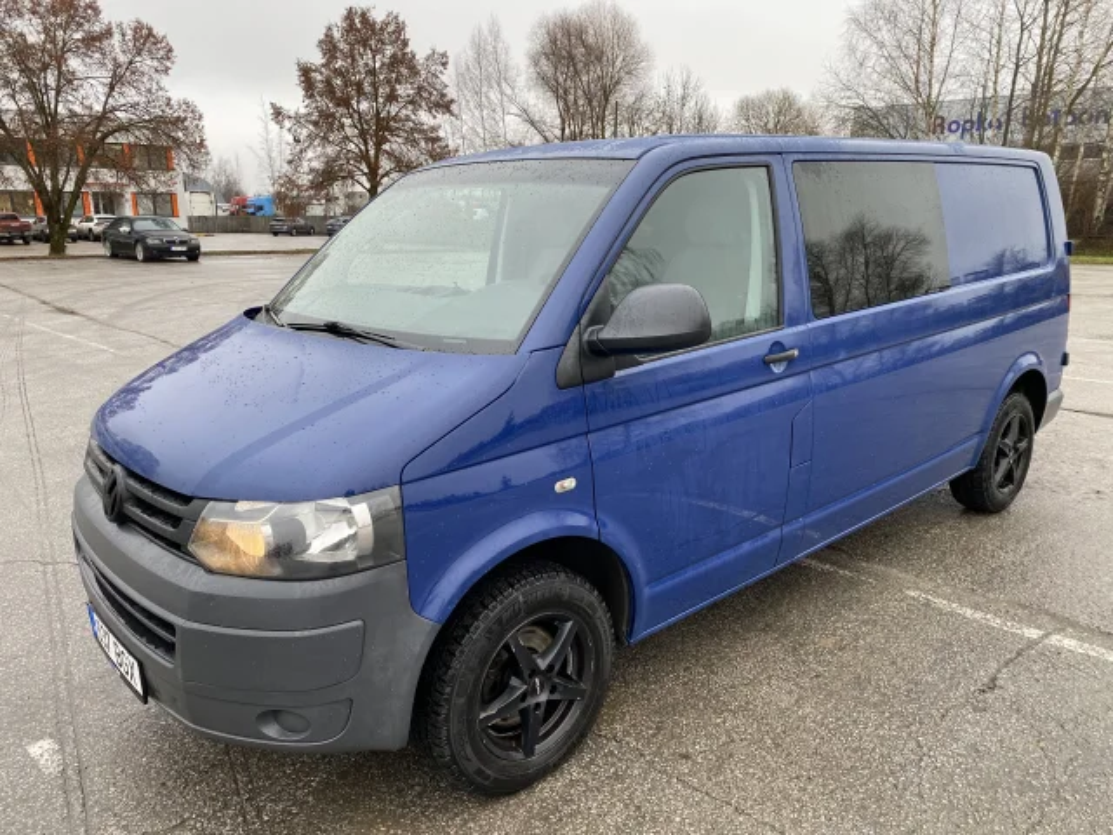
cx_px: 556
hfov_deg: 67.3
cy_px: 418
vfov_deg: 53.1
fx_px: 836
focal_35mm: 26
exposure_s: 1/121
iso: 80
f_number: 1.8
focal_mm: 4.25
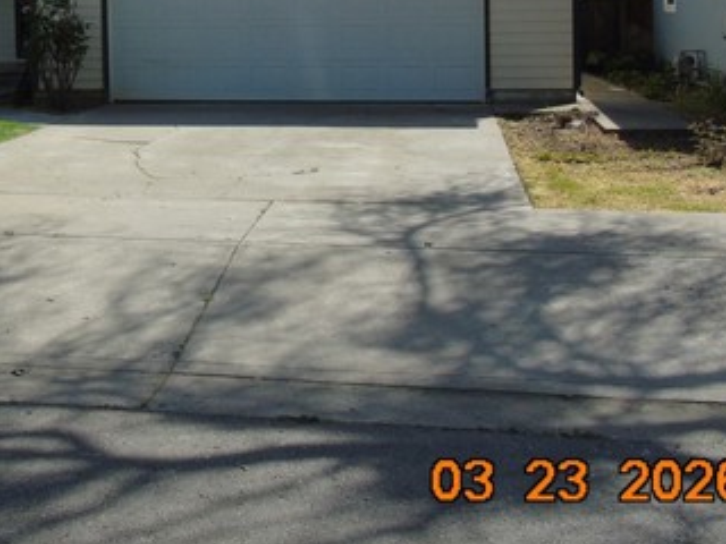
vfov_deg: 24.5
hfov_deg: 32.0
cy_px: 50
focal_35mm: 58
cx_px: 104
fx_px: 1216
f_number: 3.6
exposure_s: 1/640
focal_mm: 5.2
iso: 80
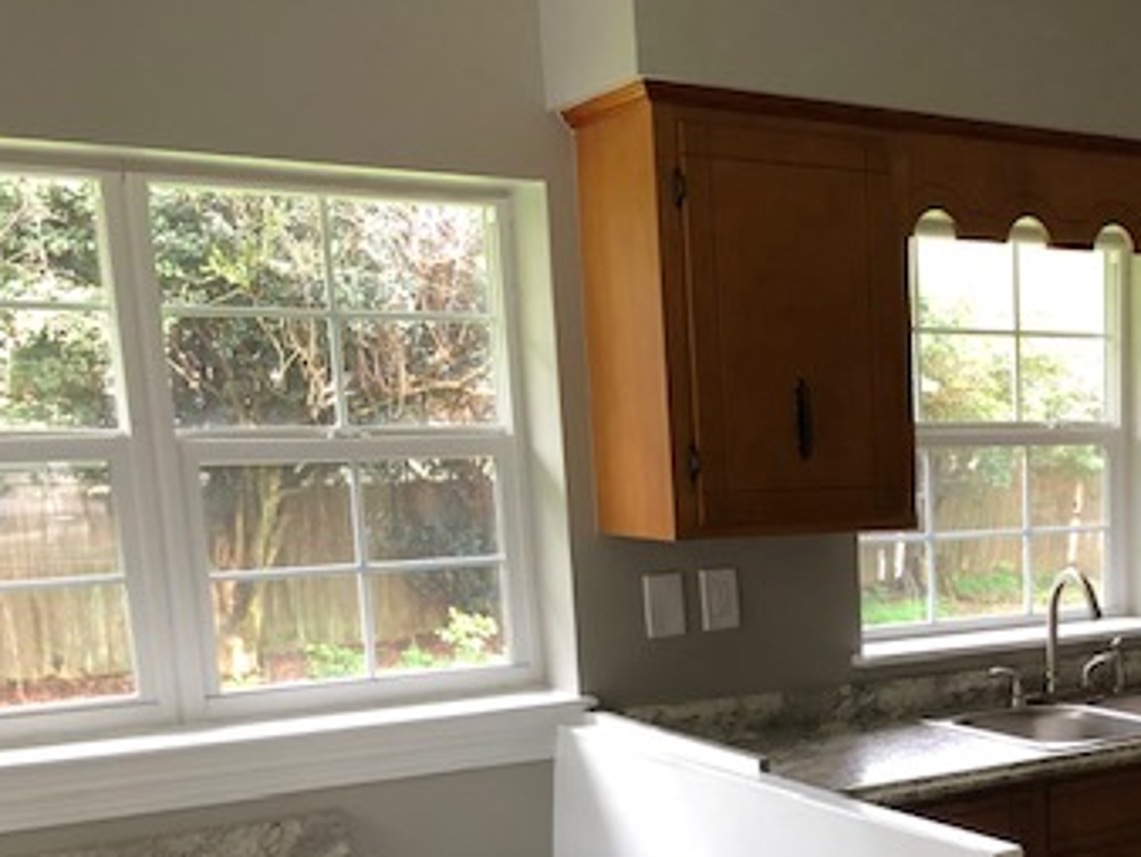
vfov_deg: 26.5
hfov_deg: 34.1
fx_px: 1748
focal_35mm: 53
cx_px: 1036
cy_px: 796
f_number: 1.8
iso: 40
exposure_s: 1/17
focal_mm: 4
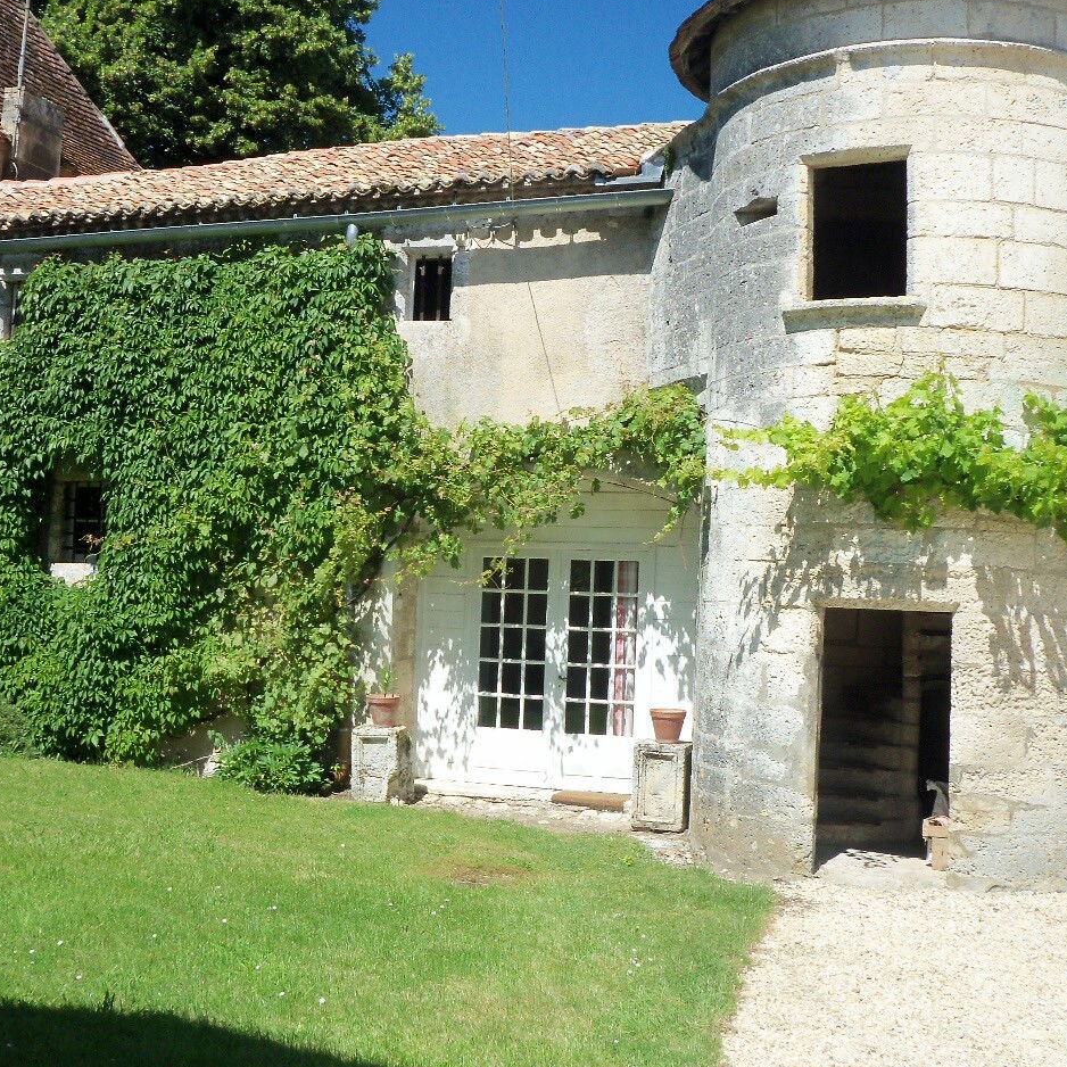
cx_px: 464
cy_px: 529
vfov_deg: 40.9
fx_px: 1430
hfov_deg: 40.8
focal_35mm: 41
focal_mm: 5.7
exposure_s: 1/160
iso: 80
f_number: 8.8
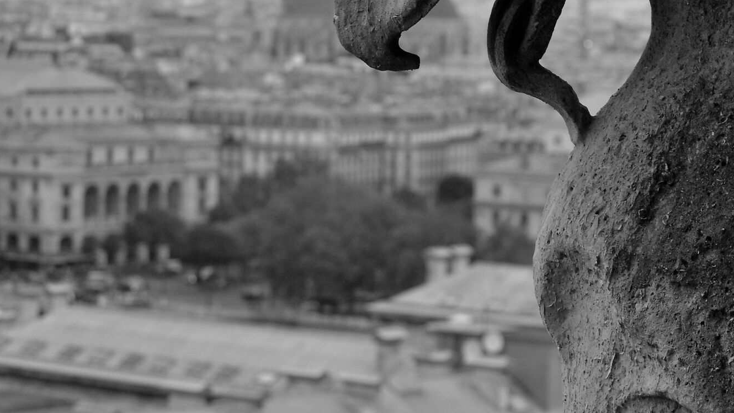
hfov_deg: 13.8
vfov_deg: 7.7
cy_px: -28
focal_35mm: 156
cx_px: 421
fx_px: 3035
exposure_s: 1/200
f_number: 7.1
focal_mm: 55
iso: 400
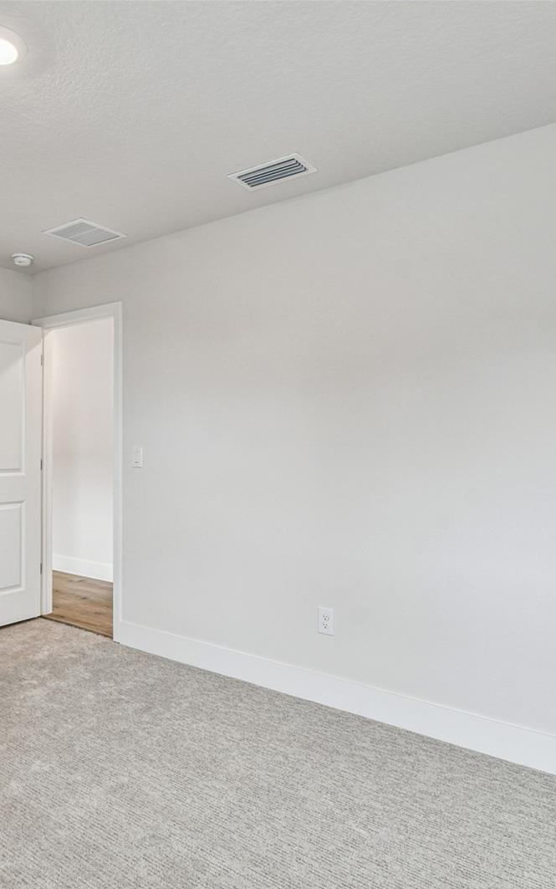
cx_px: 175
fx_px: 557
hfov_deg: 51.8
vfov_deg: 77.1
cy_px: 445
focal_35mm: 23
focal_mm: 10
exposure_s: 1/6
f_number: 7.1
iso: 100
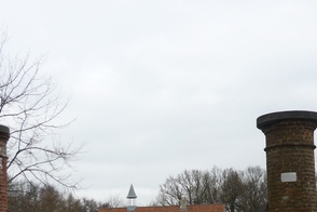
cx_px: 193
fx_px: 616
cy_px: 207
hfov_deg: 28.8
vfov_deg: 19.0
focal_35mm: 70
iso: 100
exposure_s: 1/1000
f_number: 2.8
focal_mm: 5.5
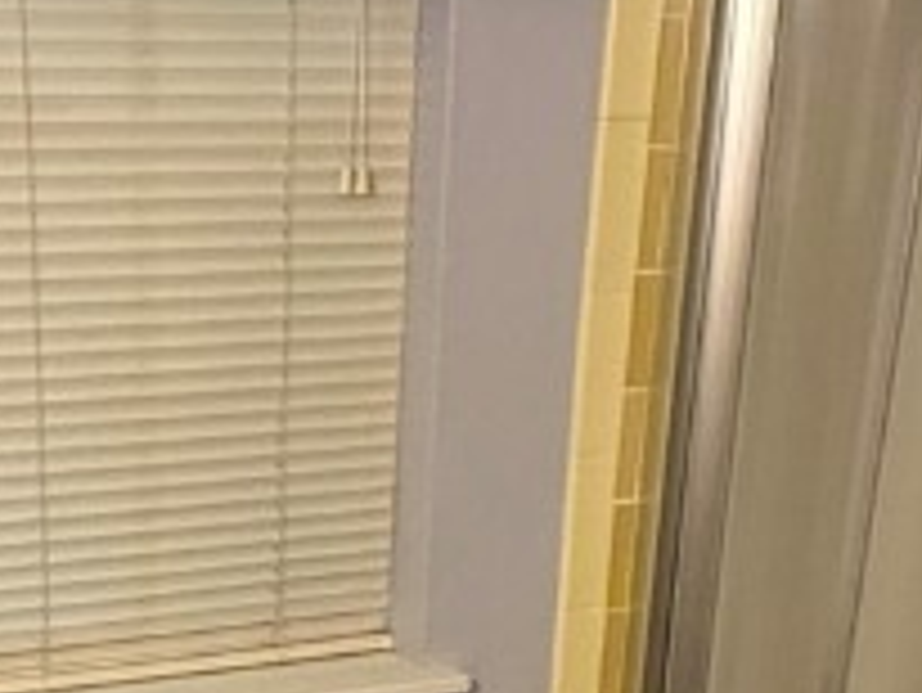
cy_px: 824
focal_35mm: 70
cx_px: 252
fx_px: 1866
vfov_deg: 19.8
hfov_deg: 27.4
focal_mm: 2.22
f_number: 2.2
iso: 320
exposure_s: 1/60
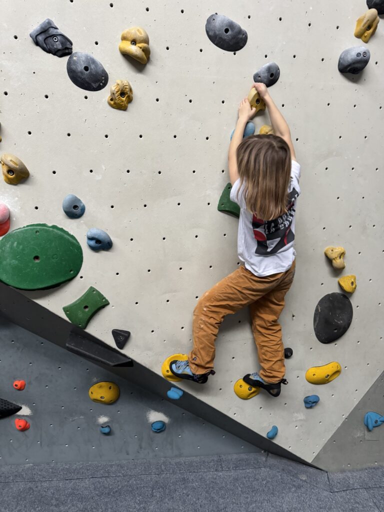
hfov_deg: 56.8
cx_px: 192
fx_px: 355
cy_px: 256
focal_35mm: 24
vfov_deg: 71.6
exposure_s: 1/60
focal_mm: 6.76
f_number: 1.78
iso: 640
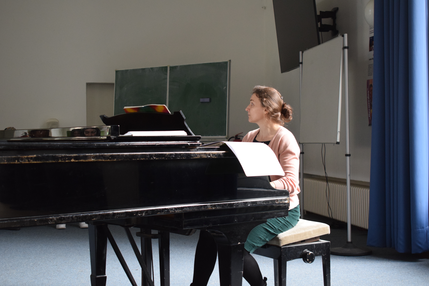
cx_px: 214
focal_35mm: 57
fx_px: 679
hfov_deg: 35.1
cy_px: 143
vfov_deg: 23.8
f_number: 4.8
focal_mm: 38
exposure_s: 1/60
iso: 1800
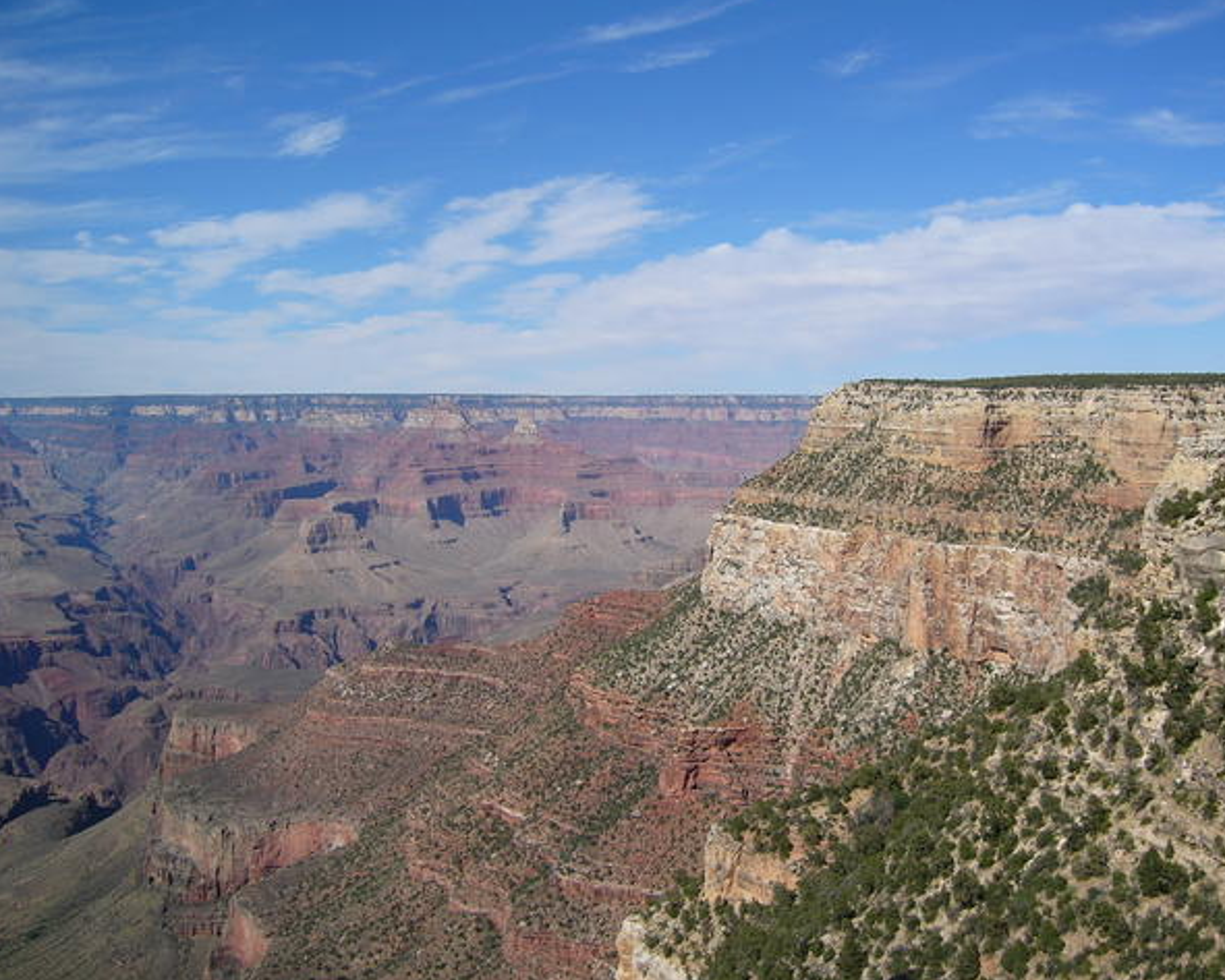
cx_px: 643
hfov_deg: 49.1
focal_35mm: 37
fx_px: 1342
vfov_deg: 40.1
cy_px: 487
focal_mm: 5.8
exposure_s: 1/250
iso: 50
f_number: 8
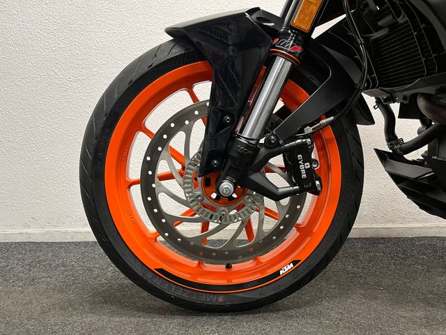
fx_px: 335
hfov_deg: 67.3
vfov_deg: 53.1
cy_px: 168
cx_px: 223
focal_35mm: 26
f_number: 1.6
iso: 200
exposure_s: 1/50
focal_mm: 5.1
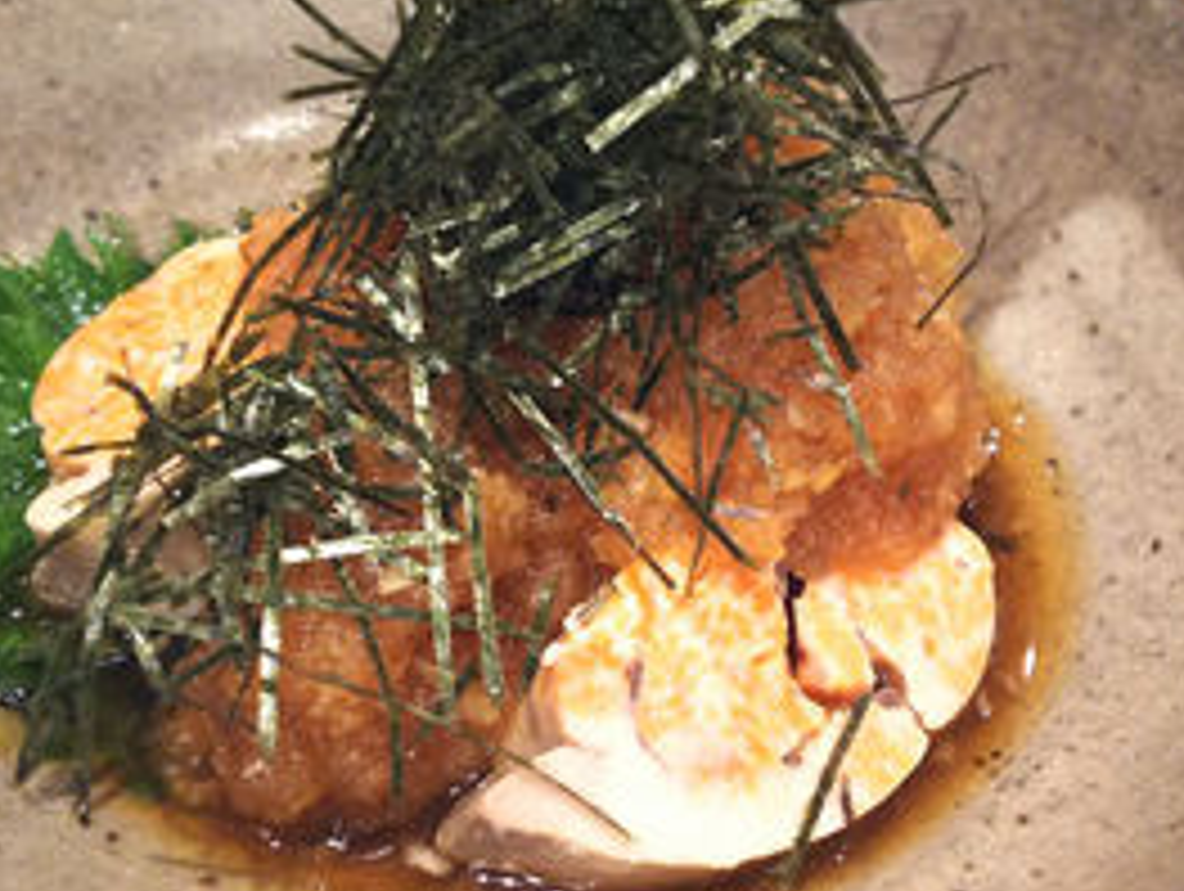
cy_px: 486
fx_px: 1404
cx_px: 558
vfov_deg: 35.2
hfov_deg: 45.7
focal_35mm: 41
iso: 320
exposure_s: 1/25
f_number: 1.9
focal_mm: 4.2
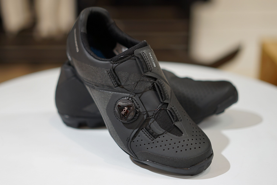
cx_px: 138
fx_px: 423
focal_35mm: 55
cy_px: 92
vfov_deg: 24.6
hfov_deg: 36.2
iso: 100
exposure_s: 1/50
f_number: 1.8
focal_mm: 55
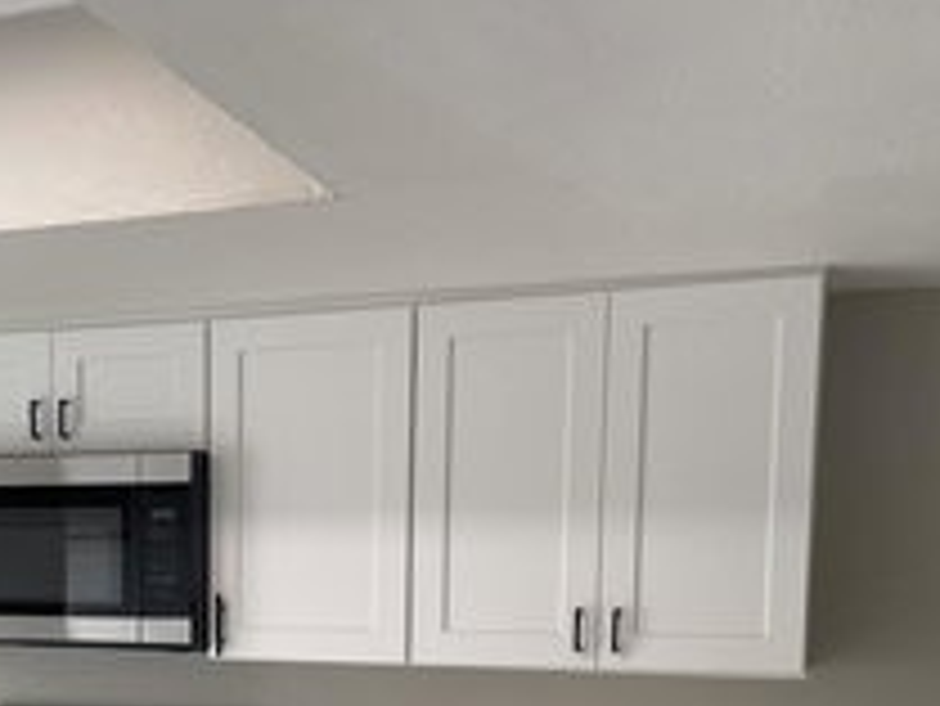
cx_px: 214
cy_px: 715
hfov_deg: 35.2
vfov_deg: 26.1
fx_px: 1440
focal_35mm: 53
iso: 80
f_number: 1.6
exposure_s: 1/120
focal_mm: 4.2
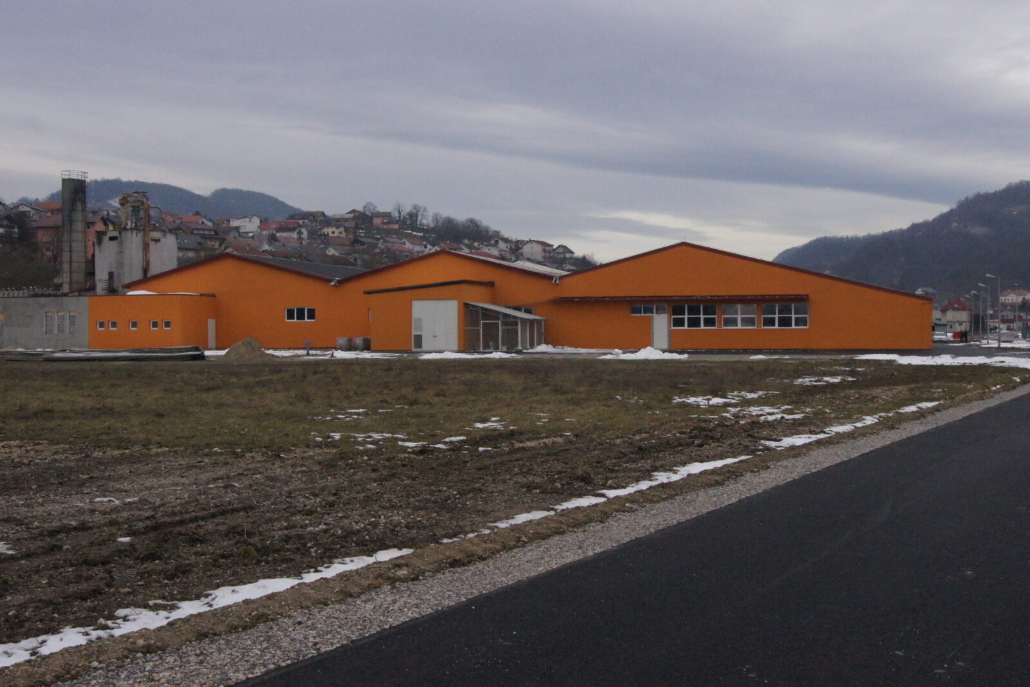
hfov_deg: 46.4
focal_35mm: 42
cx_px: 515
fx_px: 1202
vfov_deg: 31.9
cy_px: 344
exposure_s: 1/2000
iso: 3200
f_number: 13
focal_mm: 28
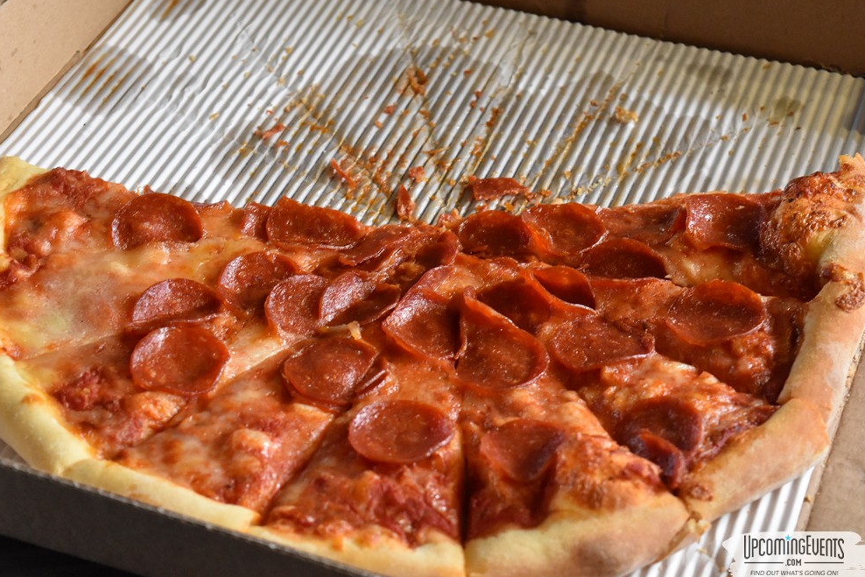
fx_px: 2007
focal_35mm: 84
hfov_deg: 24.3
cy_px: 287
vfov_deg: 16.4
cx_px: 432
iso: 3200
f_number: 5.6
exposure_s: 1/60
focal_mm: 55
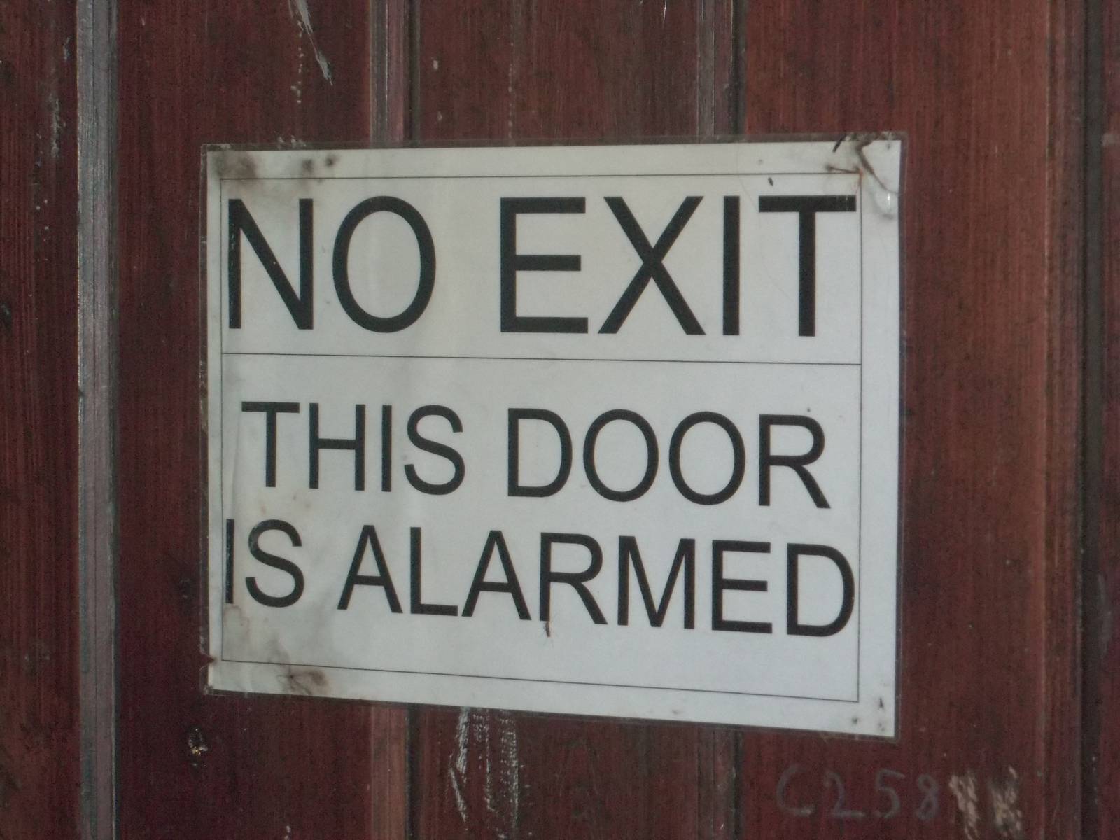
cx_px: 560
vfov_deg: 12.7
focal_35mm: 117
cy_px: 420
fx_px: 3786
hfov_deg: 16.8
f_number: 5.1
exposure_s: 1/60
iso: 320
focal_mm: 21
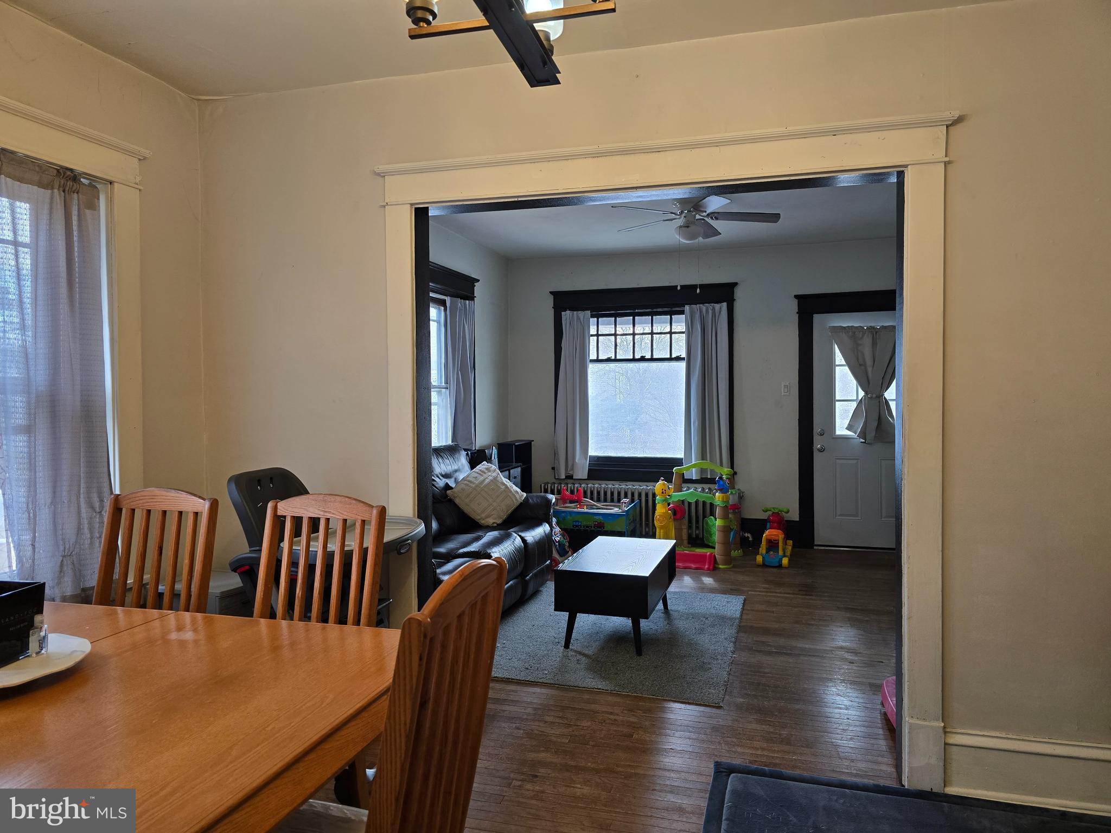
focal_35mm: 23
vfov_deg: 58.9
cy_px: 416
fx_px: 738
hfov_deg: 73.9
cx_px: 556
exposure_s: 1/120
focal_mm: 6.3
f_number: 1.7
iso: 125
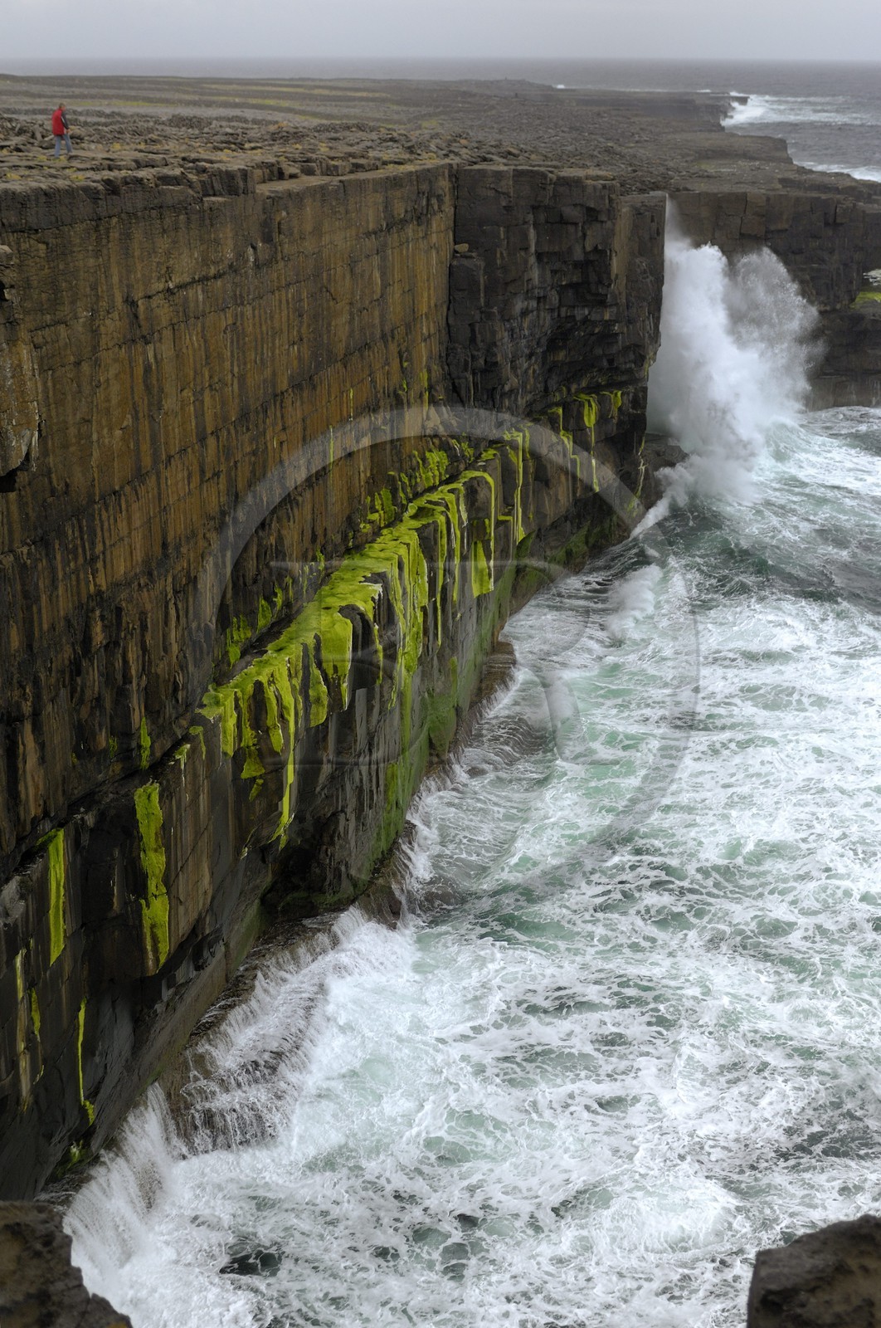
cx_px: 440
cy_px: 664
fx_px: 1546
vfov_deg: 46.5
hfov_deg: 31.8
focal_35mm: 42
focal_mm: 28
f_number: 3.5
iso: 160
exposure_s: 1/500
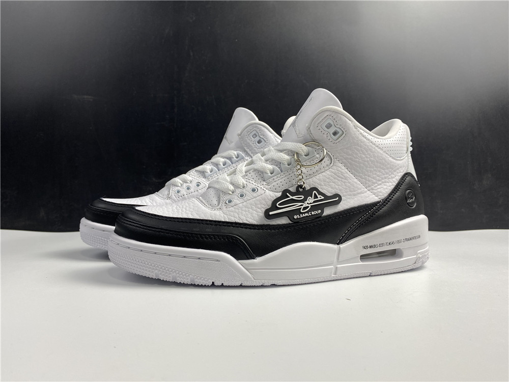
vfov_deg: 53.1
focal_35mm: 26
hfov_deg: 67.3
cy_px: 191
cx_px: 254
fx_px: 382
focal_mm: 4.25
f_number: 1.8
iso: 50
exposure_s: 1/100
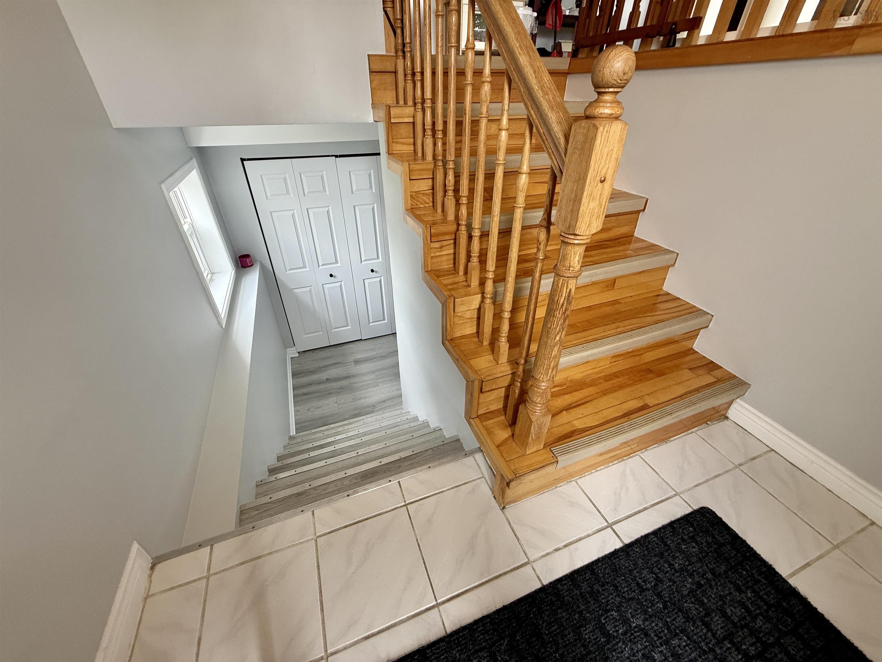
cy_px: 331
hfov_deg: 102.1
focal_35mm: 14
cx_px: 441
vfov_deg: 85.7
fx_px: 357
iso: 200
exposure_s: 1/99
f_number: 2.2
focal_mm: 2.22
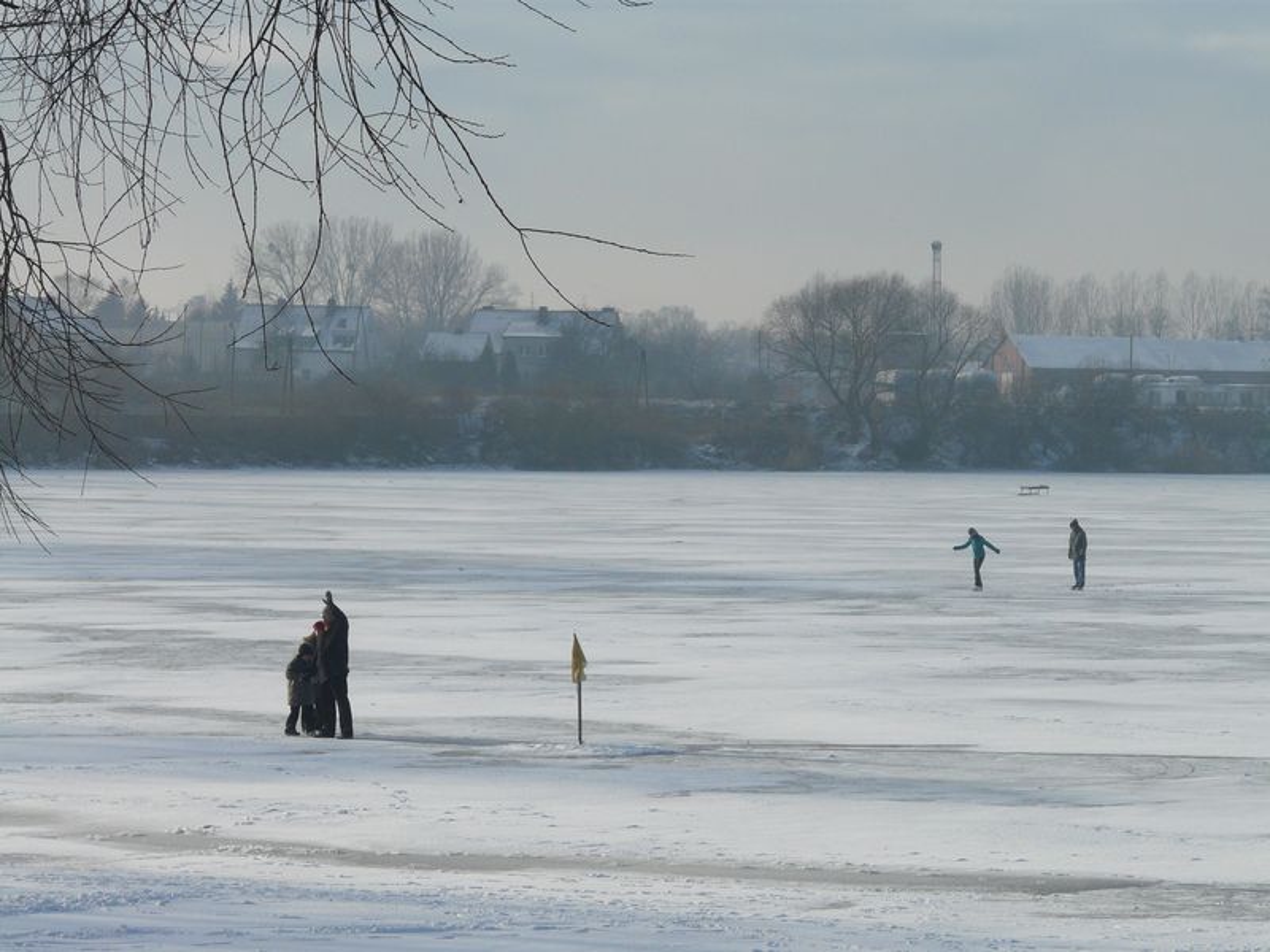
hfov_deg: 12.3
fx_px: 5907
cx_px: 635
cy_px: 476
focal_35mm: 161
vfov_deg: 9.2
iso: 100
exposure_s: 1/500
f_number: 6.3
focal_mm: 26.4
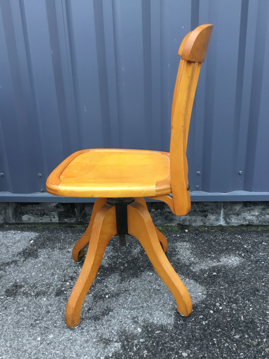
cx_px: 135
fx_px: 332
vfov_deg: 56.8
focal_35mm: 32
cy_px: 182
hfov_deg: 44.2
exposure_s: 1/30
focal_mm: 3.3
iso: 64
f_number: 2.4
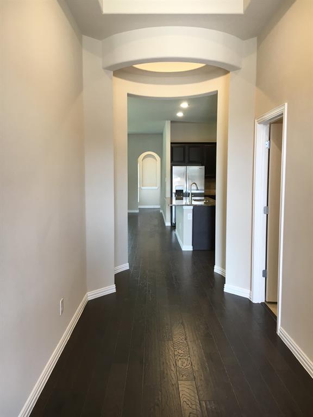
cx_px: 156
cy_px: 208
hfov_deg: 48.2
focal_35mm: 29
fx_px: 350
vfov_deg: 61.7
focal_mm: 4.15
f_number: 2.2
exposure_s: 1/30
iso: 64
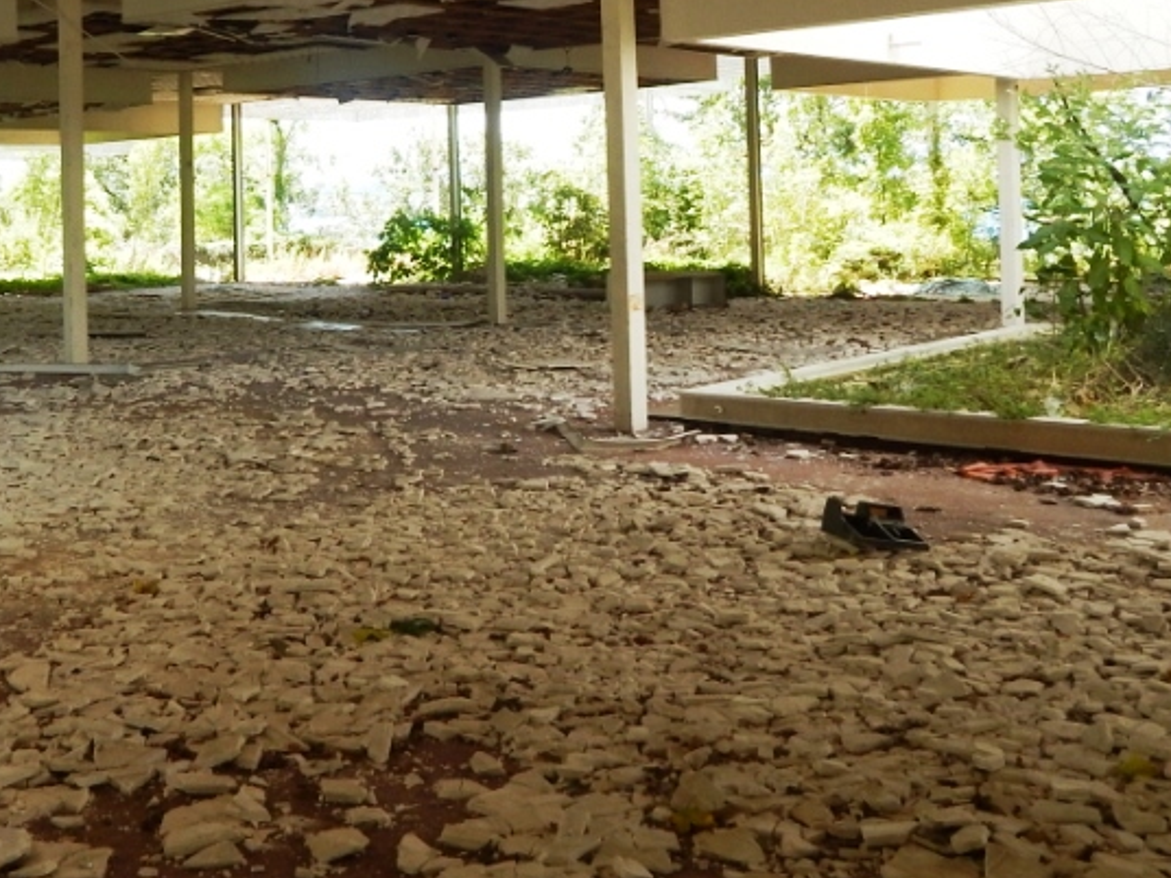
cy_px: 175
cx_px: 339
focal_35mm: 42
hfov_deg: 43.8
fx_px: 1421
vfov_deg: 33.4
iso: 125
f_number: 3
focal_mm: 4
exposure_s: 1/200
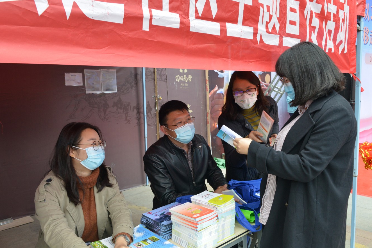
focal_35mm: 29
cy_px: 129
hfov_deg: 63.6
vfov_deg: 45.0
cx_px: 197
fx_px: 300
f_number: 10
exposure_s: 1/100
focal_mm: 24
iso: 800
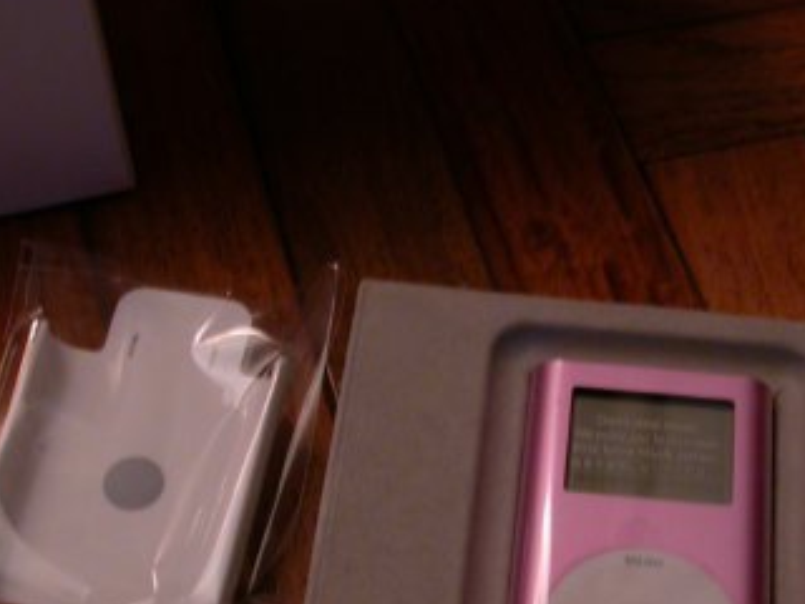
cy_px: 493
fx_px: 1767
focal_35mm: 76
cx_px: 463
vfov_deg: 19.2
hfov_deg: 25.6
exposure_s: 1/11.5
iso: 100
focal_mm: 7.85
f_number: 2.6
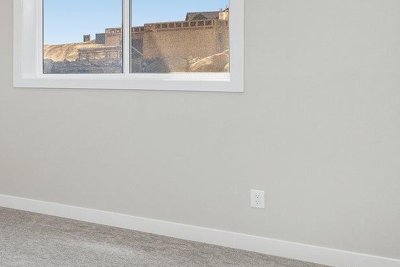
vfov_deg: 28.4
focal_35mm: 47
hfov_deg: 28.9
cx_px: -181
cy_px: 78
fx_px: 522
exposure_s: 1/250
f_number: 8
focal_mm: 14
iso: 400
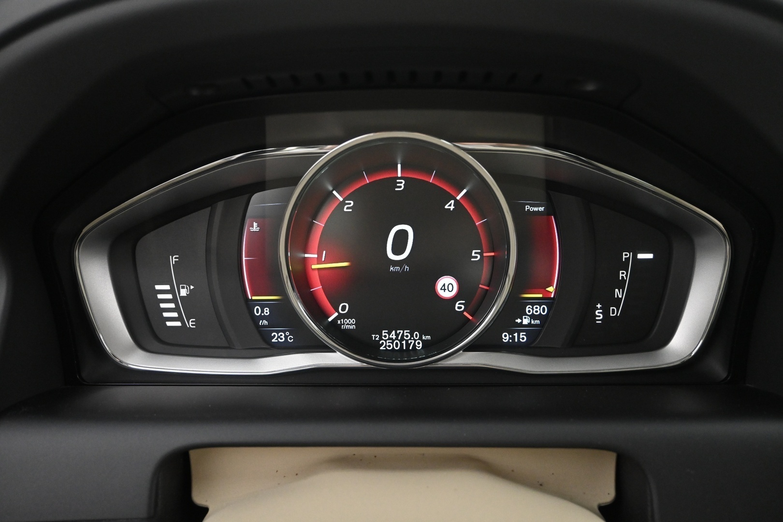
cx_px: 392
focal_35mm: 30
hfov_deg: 61.9
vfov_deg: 43.6
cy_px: 261
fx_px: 652
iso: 2500
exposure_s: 1/25
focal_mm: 20
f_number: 3.8
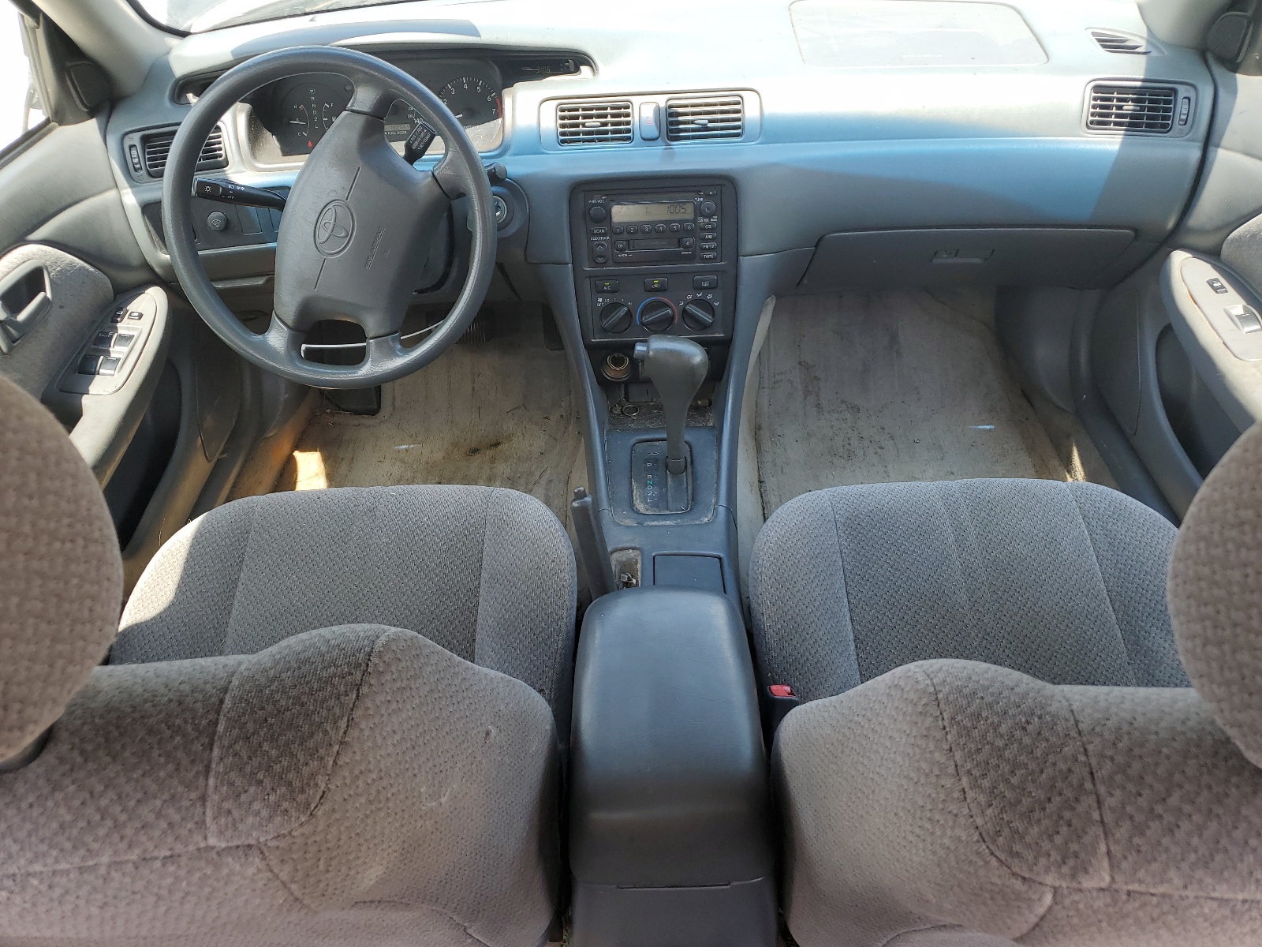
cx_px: 631
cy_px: 474
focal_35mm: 26
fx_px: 948
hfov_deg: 67.3
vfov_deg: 53.1
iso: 50
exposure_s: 1/323
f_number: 1.5
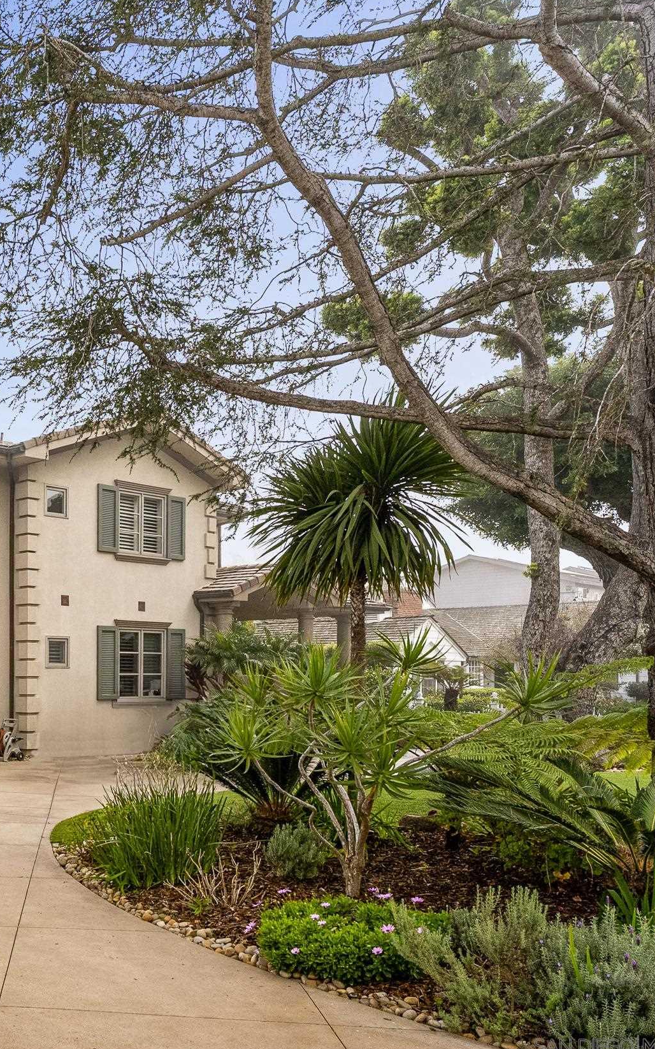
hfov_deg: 33.8
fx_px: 885
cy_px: 527
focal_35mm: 31
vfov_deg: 61.2
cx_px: -110
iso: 800
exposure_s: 1/1250
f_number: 7.1
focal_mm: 20
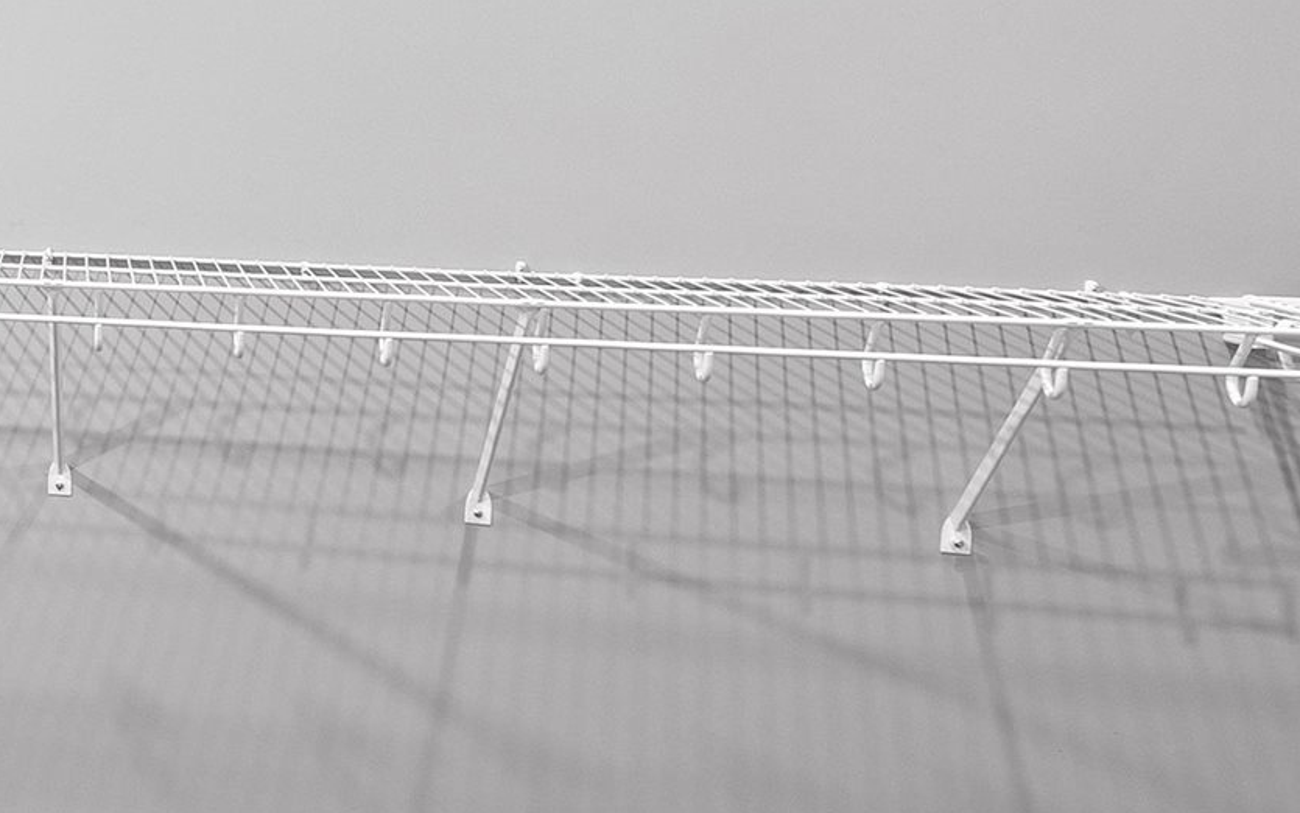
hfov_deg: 24.1
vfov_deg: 20.9
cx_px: -792
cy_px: 8
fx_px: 2126
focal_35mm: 60
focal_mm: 16
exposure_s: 1.6
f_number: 8
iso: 320
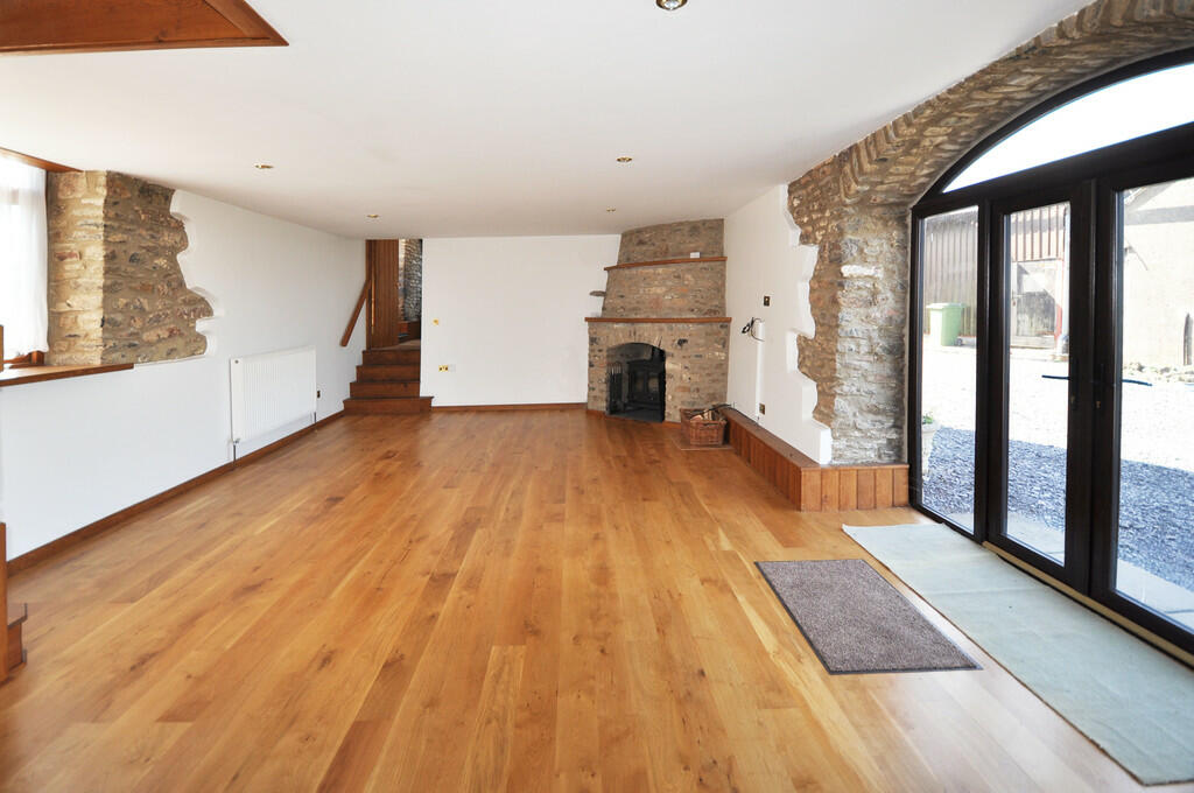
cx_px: 597
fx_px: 497
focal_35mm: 15
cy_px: 396
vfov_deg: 77.2
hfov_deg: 100.5
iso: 220
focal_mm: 10
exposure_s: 1/200
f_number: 3.5
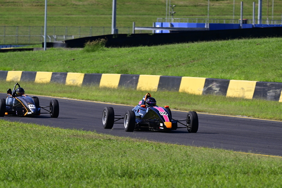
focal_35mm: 400
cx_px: 141
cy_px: 94
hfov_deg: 5.2
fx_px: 3132
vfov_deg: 3.4
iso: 400
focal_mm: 400
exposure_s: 1/640
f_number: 11
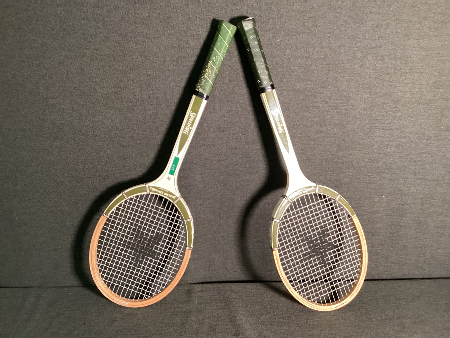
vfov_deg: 45.4
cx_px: 225
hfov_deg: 58.3
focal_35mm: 31
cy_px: 169
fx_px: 403
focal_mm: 3.3
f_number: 2.4
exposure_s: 1/30
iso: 320
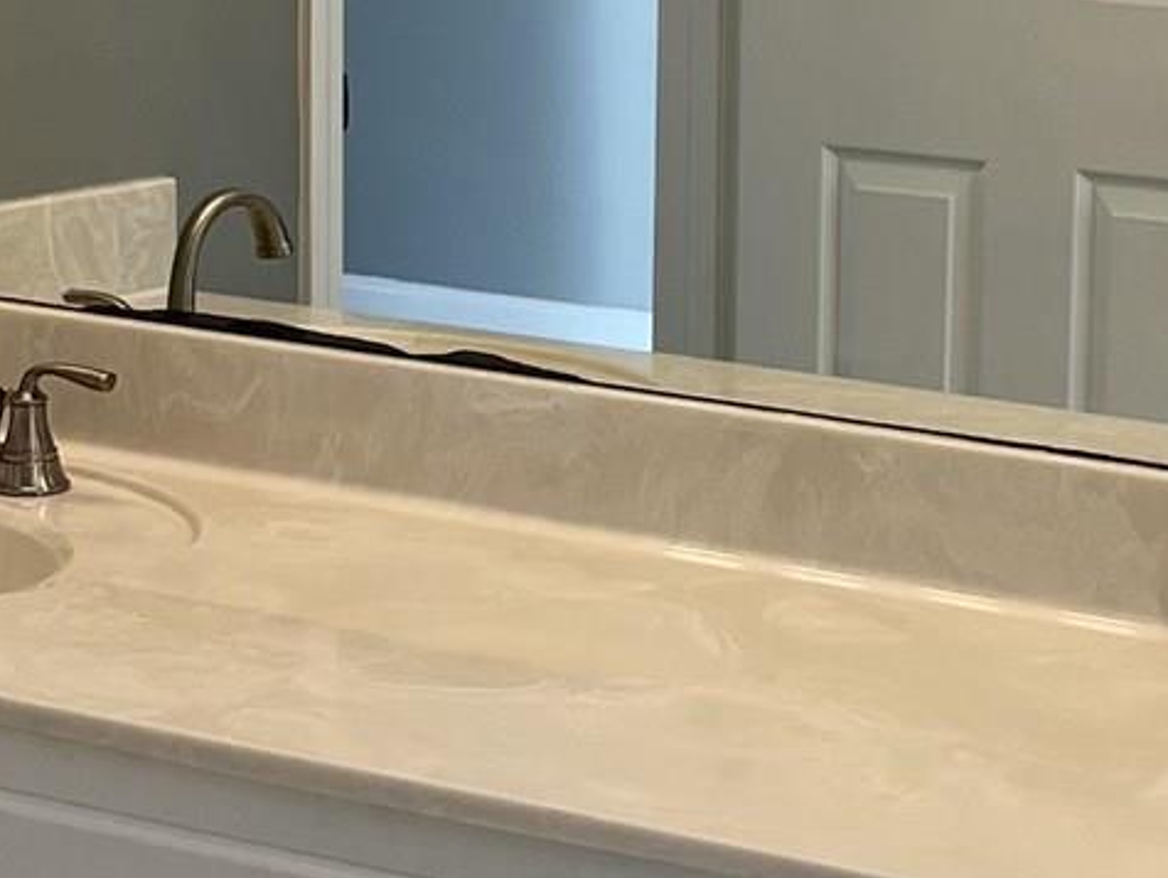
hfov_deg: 15.6
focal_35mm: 126
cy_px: 295
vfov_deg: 11.8
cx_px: 880
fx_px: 4255
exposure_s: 1/156
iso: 64
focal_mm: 5.7
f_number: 1.5
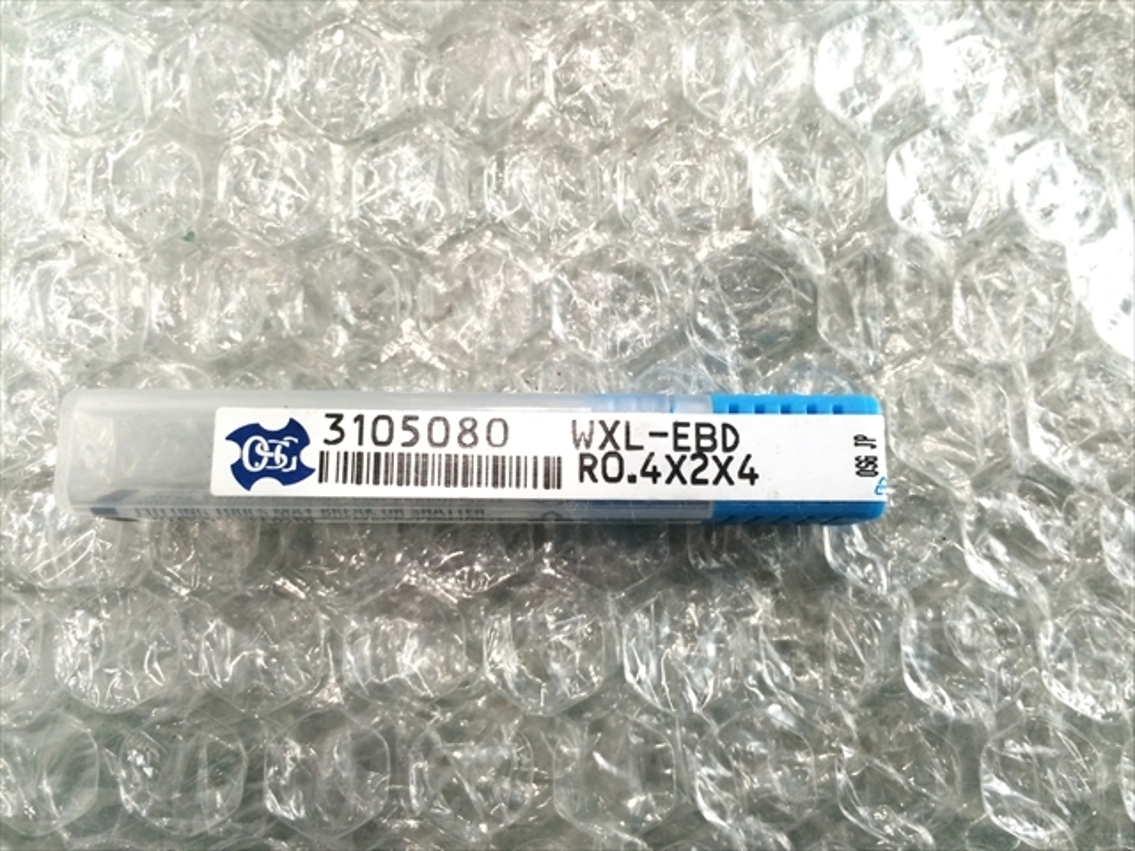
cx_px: 568
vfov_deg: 48.2
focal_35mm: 29
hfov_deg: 61.7
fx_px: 951
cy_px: 426
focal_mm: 4.15
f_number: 2.2
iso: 160
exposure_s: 1/33
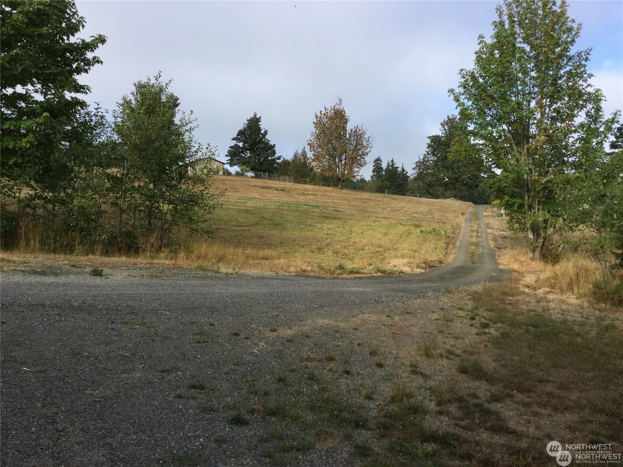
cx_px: 312
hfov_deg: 58.4
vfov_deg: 45.4
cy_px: 234
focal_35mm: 31
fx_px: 558
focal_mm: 3.3
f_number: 2.4
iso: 25
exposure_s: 1/876
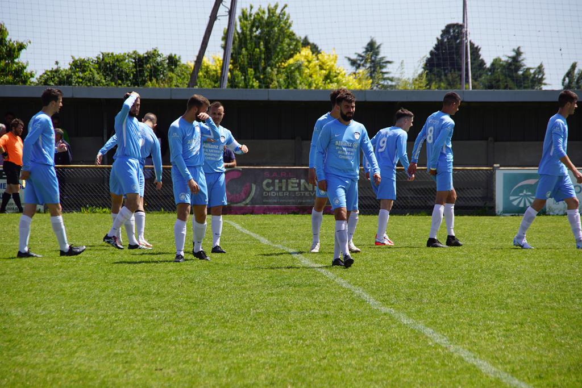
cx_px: 291
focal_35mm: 210
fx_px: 3395
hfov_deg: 9.8
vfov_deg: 6.5
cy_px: 194
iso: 100
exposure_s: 1/250
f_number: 6.3
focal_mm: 140
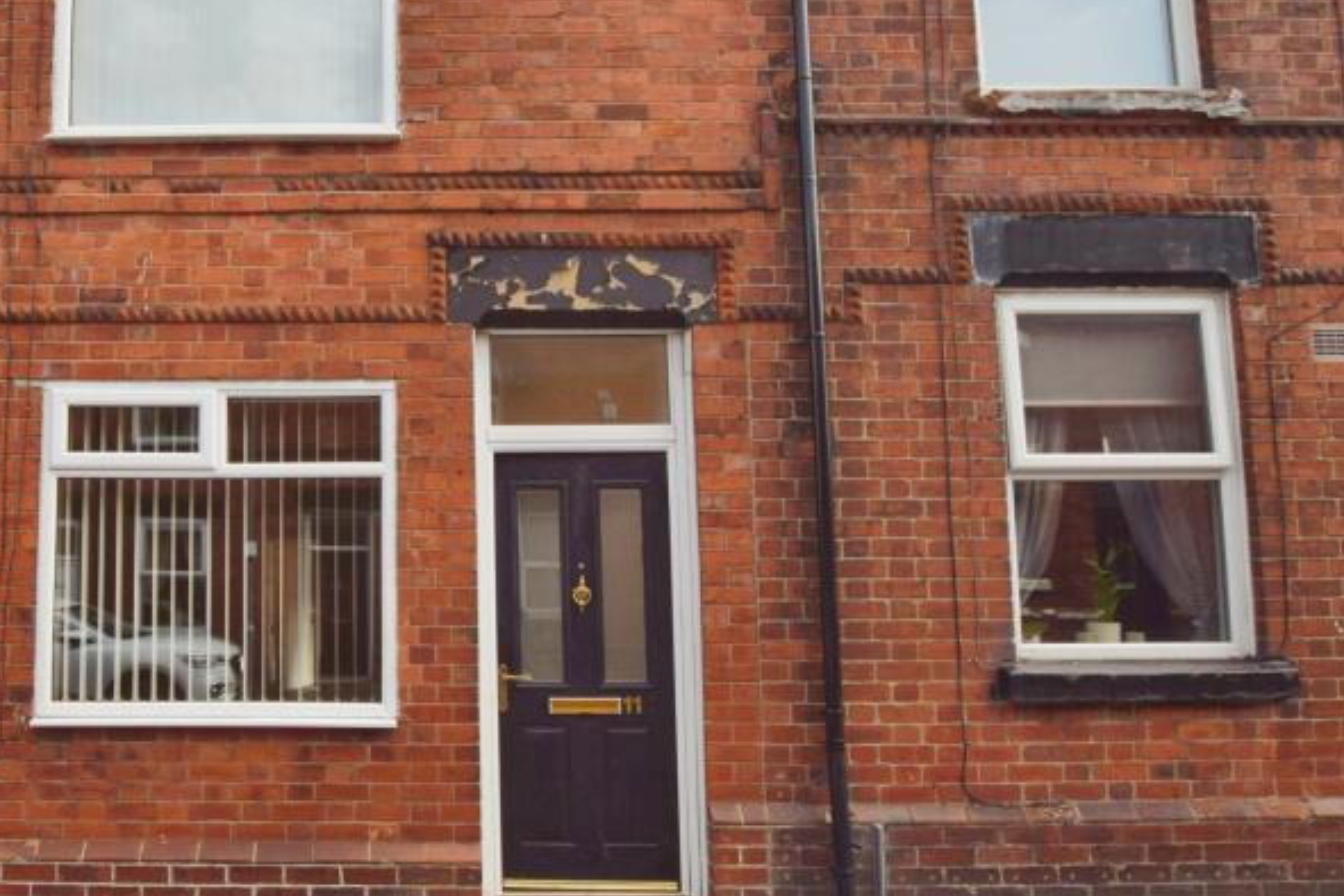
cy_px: 183
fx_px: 971
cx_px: 407
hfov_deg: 66.7
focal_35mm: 26
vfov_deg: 47.0
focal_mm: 10
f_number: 8
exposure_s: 1/200
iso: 100
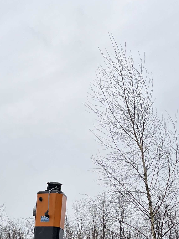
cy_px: 301
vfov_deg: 25.1
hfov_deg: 21.5
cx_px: 51
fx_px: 469
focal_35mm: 68
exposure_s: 1/742
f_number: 1.6
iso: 50
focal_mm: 5.1
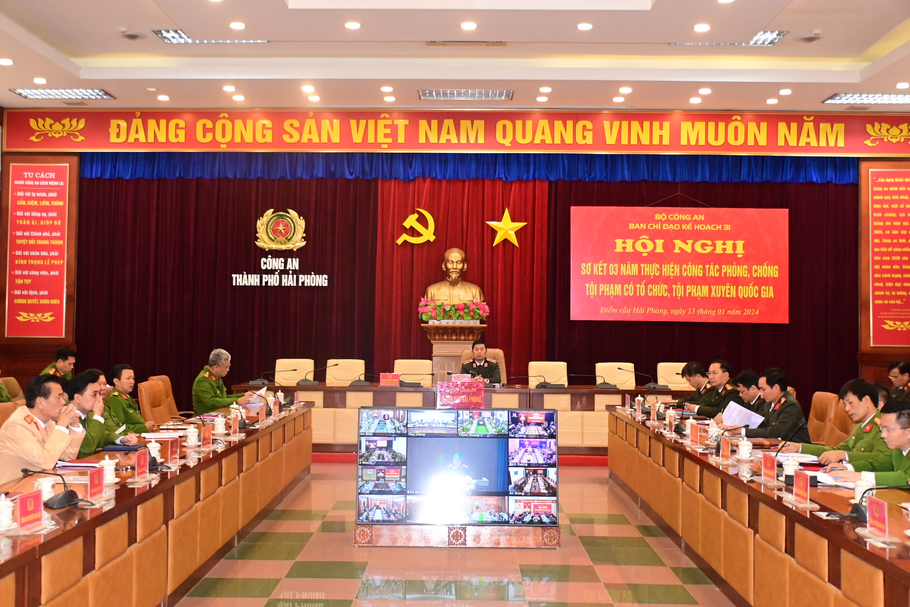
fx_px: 1011
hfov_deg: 48.5
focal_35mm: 40
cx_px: 455
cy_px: 304
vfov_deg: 33.4
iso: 2500
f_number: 4
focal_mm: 27
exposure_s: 1/200
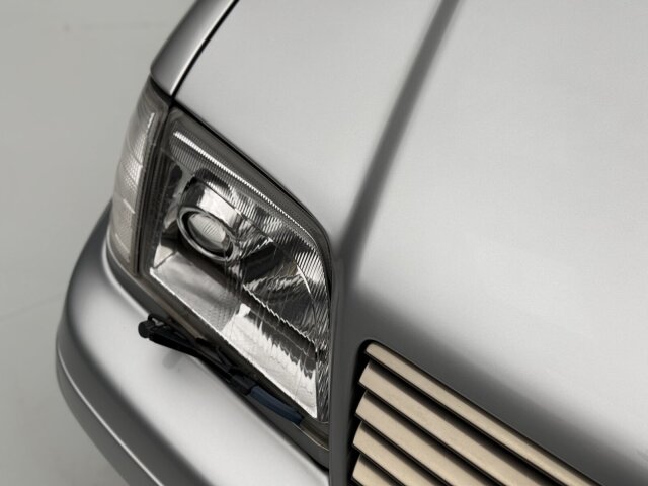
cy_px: 243
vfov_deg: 30.3
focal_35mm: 48
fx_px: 899
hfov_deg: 39.7
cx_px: 324
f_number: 1.78
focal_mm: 6.76
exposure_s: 1/109
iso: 50
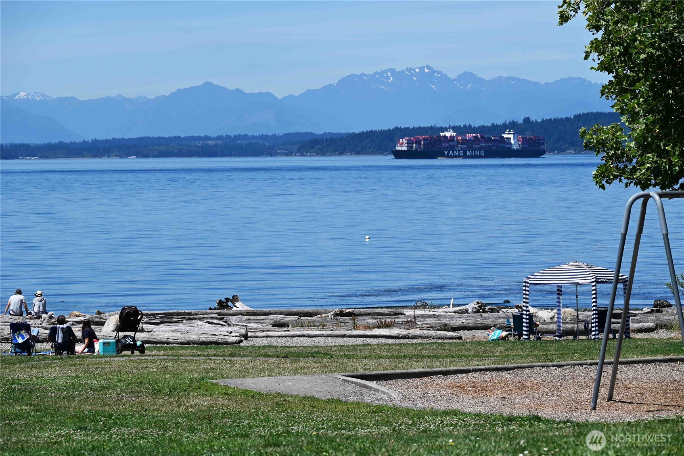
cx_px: 342
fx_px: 2375
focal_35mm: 125
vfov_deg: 11.0
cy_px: 228
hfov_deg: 16.4
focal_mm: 125
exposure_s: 1/500
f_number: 8
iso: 100
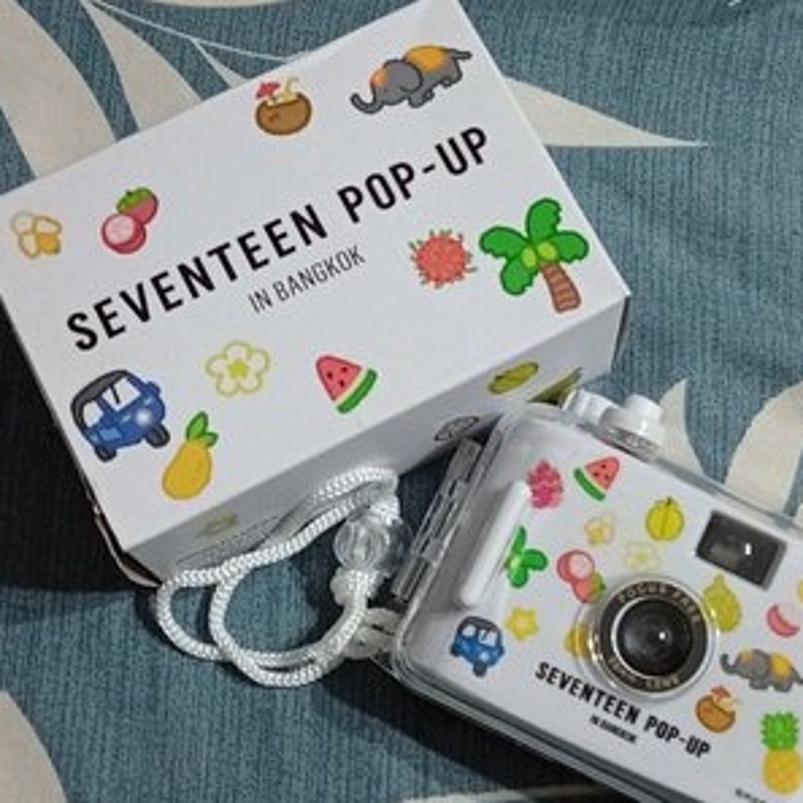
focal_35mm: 62
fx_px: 1627
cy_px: 404
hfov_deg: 27.7
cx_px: 476
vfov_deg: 27.7
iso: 313
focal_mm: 4.15
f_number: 1.8
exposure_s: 1/30
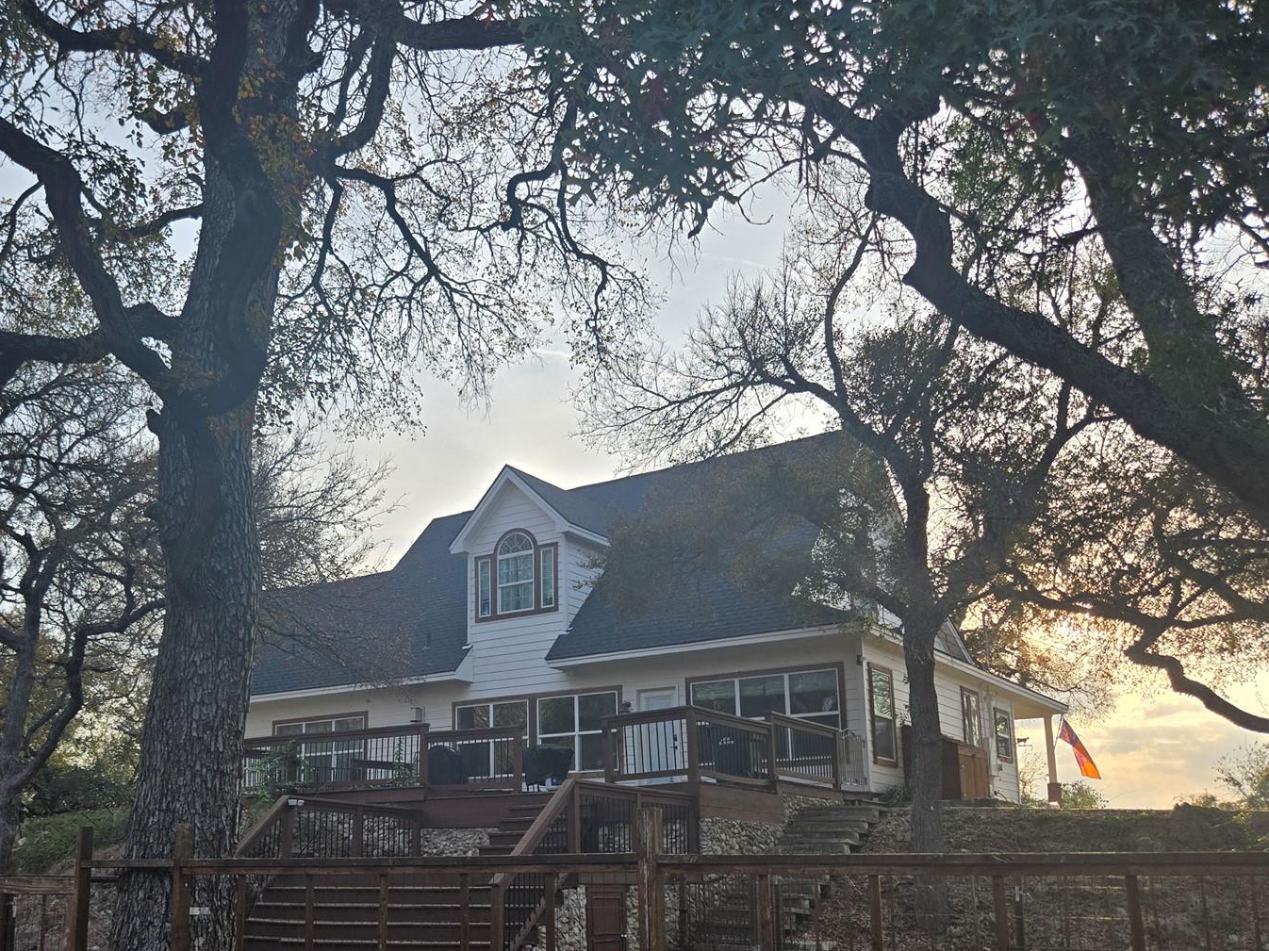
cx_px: 425
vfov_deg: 40.3
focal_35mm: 35
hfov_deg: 51.7
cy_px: 622
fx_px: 1283
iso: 25
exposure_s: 1/1293
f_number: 1.8
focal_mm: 5.4
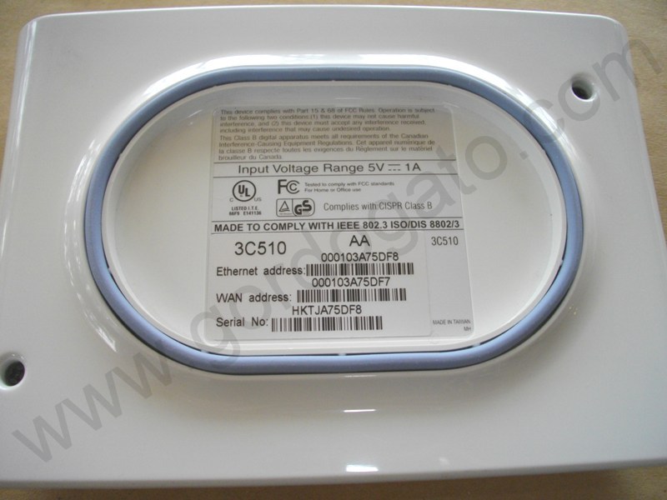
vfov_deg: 44.2
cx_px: 334
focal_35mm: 32
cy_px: 250
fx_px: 617
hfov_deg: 56.8
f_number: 2.9
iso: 200
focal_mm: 5.7
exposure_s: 1/50
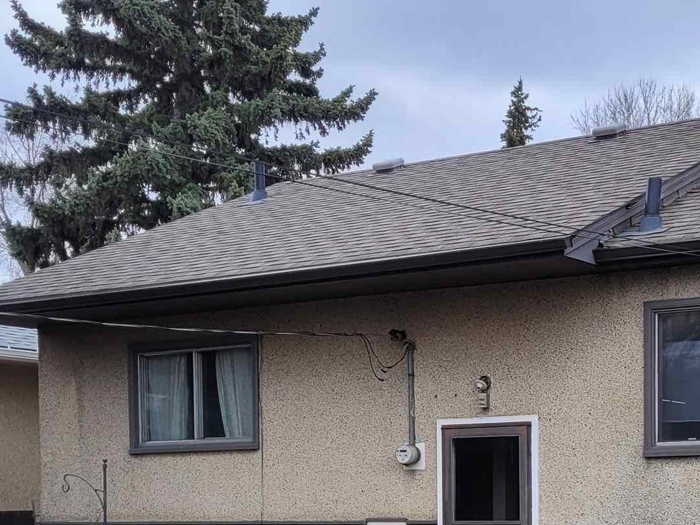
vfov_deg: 19.3
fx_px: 1497
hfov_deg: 26.0
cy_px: 540
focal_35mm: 74
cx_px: 513
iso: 40
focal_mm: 5.4
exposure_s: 1/812
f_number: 1.8
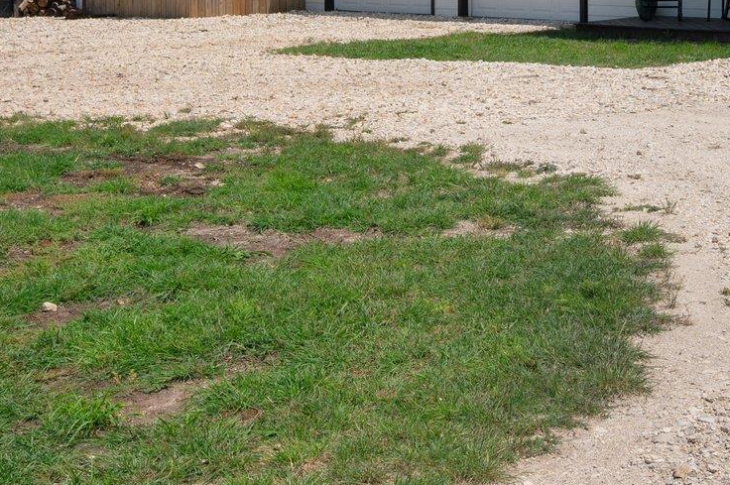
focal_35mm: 65
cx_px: 688
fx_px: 1325
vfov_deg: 19.7
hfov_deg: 29.3
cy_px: -73
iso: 100
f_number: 8
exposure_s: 1/160
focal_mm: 23.5
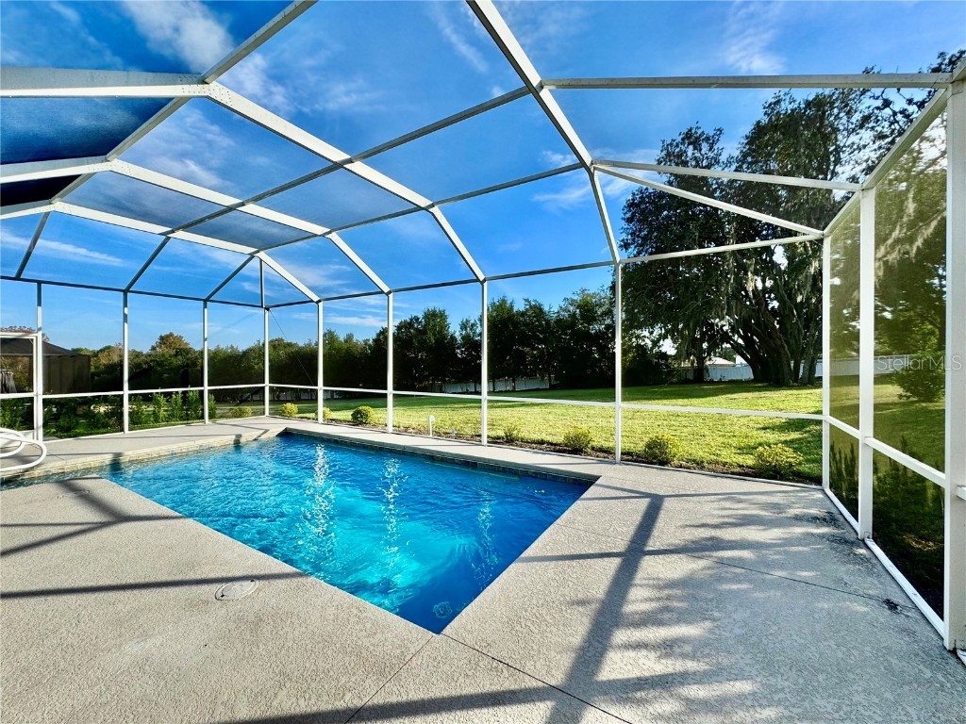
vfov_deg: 85.7
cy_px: 362
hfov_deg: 102.1
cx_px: 483
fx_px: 391
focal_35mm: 14
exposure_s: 1/749
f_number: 2.2
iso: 40
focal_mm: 2.22
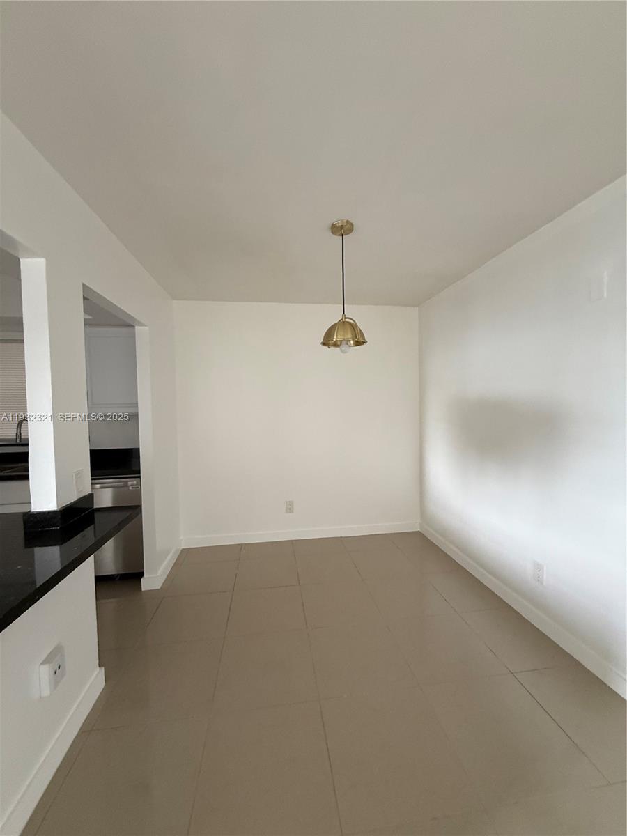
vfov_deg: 102.1
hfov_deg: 85.7
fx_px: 338
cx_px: 314
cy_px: 418
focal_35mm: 14
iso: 320
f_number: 2.2
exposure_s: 1/99
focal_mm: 2.22
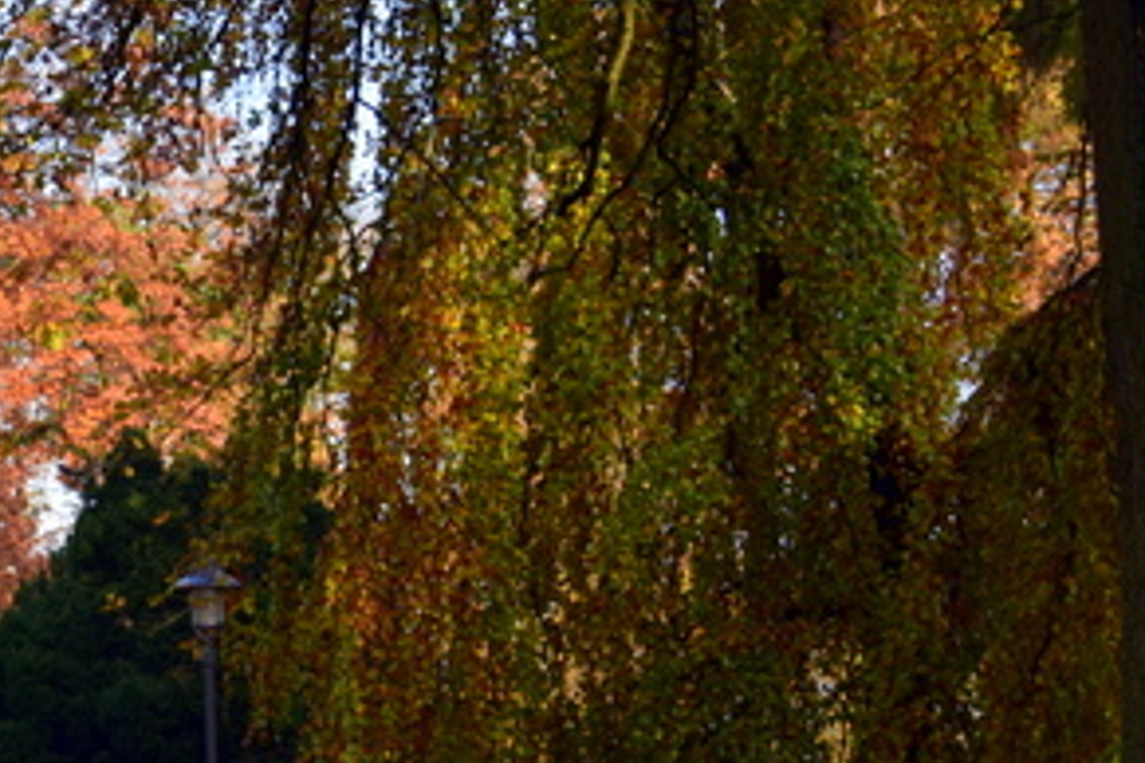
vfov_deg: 13.7
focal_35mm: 99
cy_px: 633
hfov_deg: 19.0
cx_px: -374
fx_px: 3149
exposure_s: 1/200
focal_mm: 24
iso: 400
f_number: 10
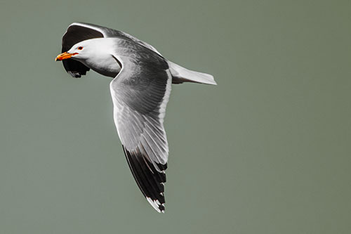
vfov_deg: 1.2
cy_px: 117
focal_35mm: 1100
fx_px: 10721
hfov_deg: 1.9
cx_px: 176
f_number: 13
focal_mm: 1100
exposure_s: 1/2500
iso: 1250
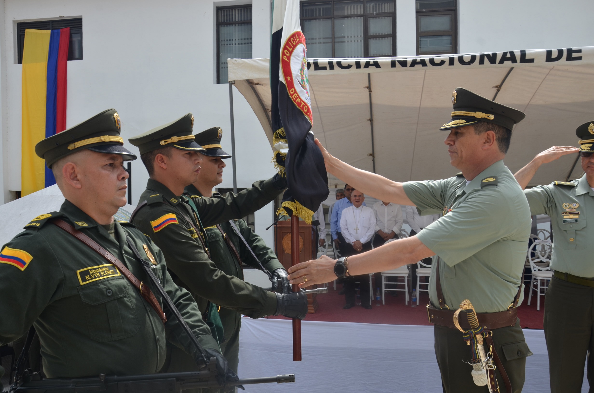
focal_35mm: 32
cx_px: 297
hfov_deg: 59.6
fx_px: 519
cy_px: 196
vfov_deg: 41.5
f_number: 8
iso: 160
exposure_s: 1/250
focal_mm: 21
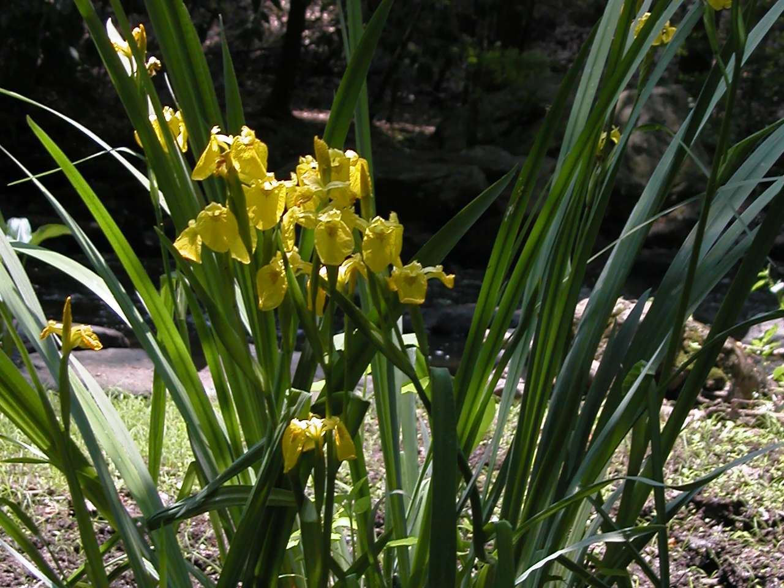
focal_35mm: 62
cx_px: 392
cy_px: 294
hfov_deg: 31.2
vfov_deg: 23.7
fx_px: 1404
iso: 100
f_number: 3.2
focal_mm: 15.7
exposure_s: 1/313
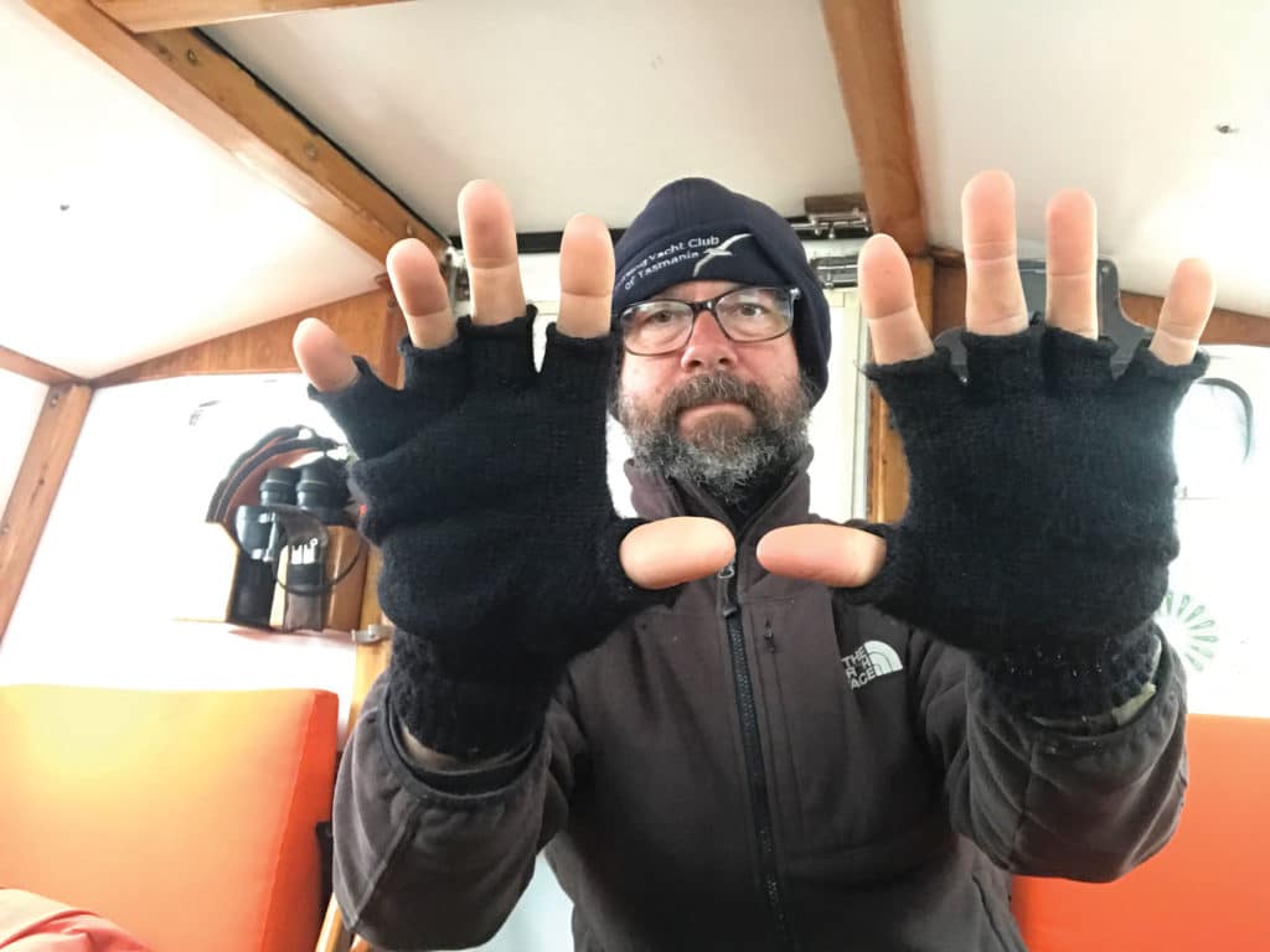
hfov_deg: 56.8
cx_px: 635
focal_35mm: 32
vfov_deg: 44.2
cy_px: 476
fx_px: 1174
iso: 200
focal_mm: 2.87
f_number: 2.2
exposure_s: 1/17
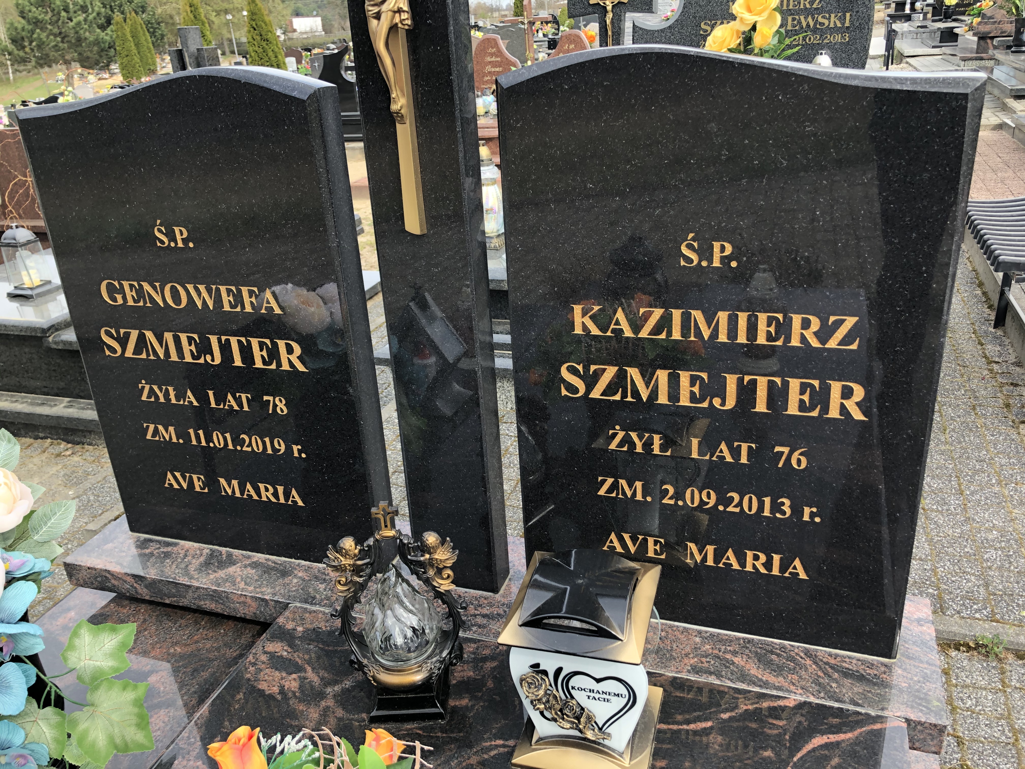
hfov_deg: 63.4
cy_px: 384
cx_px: 512
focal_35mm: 28
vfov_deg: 49.7
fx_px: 829
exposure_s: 1/149
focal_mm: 3.99
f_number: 1.8
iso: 20
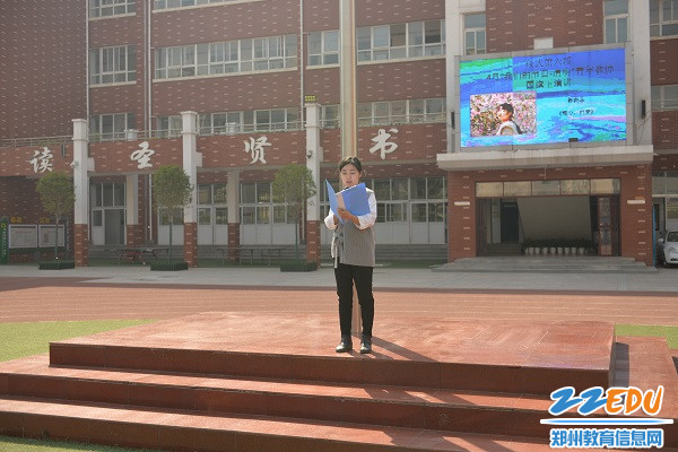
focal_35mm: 42
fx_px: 791
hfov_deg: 46.4
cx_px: 339
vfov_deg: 31.9
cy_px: 226
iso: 560
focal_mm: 42
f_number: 3.2
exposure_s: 1/4000
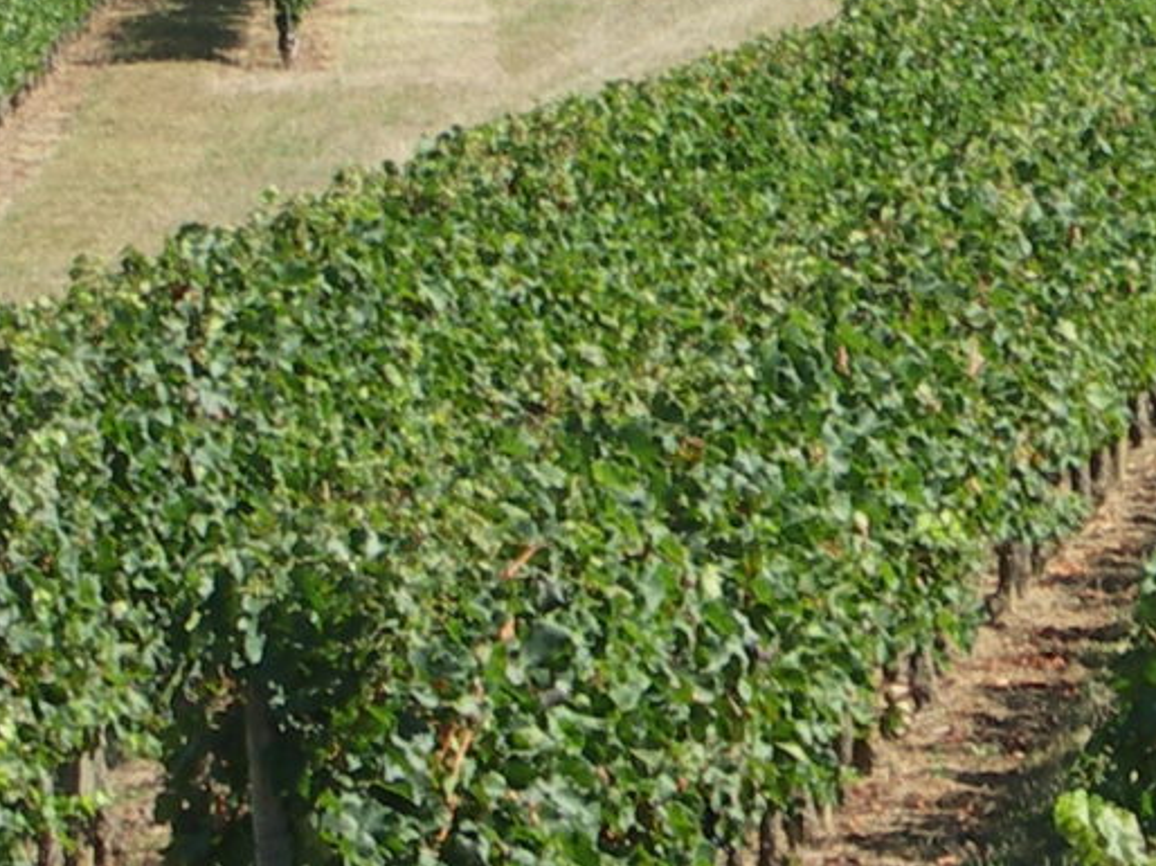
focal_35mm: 319
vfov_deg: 4.7
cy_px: 292
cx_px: 1104
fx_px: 10648
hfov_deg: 6.2
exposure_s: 1/200
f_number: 5
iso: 50
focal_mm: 16.7
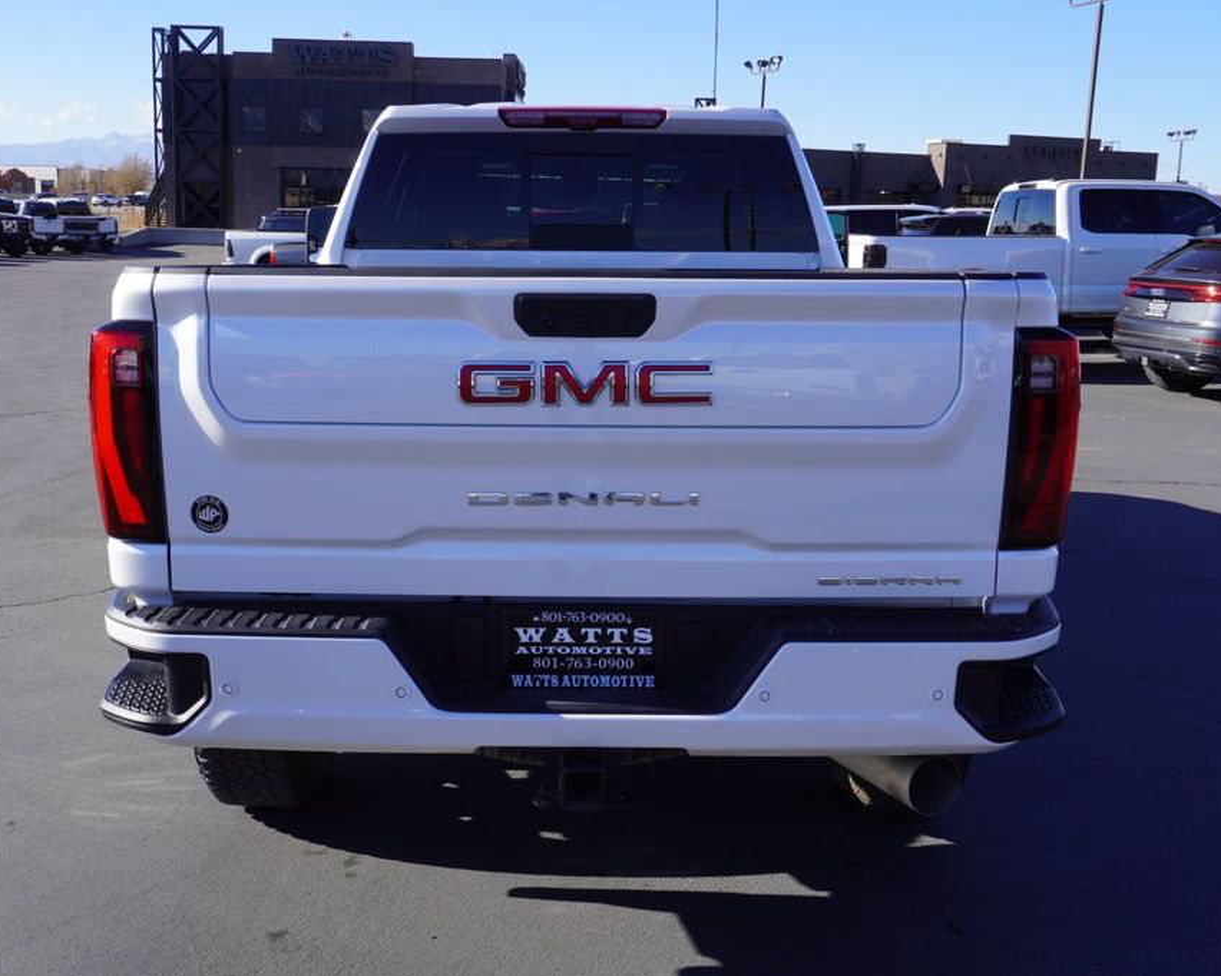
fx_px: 1285
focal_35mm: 36
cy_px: 489
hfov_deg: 50.8
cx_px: 563
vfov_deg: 41.6
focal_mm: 21
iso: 100
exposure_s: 1/125
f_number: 9
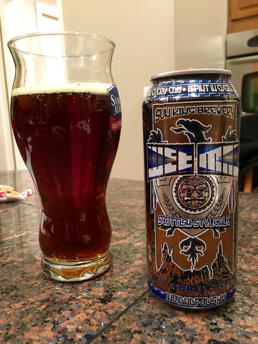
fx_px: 288
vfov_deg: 61.7
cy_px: 172
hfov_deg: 48.2
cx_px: 129
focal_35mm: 29
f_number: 2.2
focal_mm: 4.15
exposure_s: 1/15
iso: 400
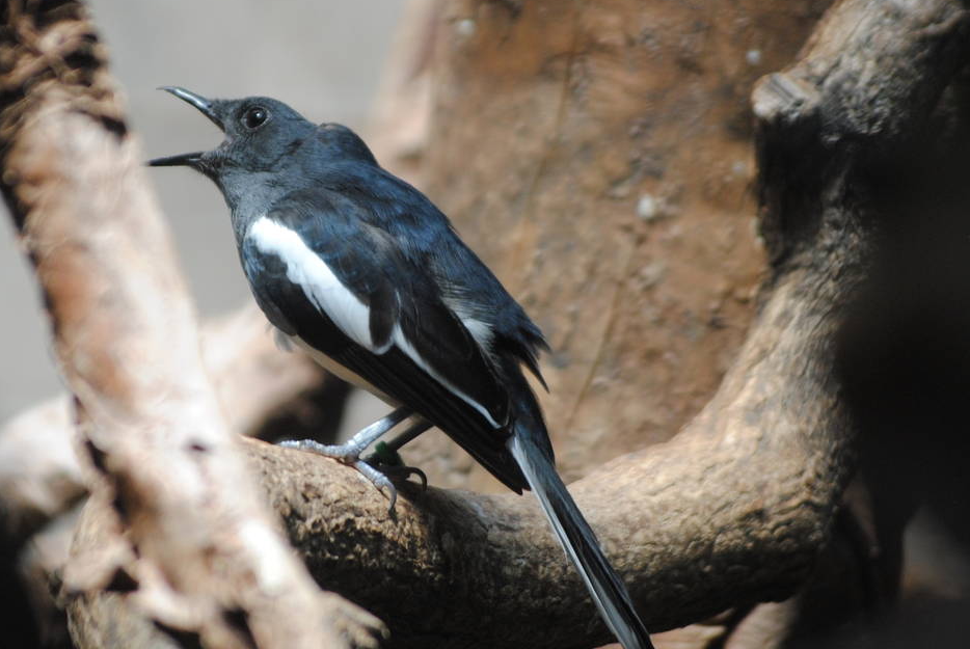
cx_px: 363
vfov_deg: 4.0
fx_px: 9356
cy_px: 258
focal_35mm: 347
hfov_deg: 5.9
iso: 320
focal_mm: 135
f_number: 5
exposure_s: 1/500
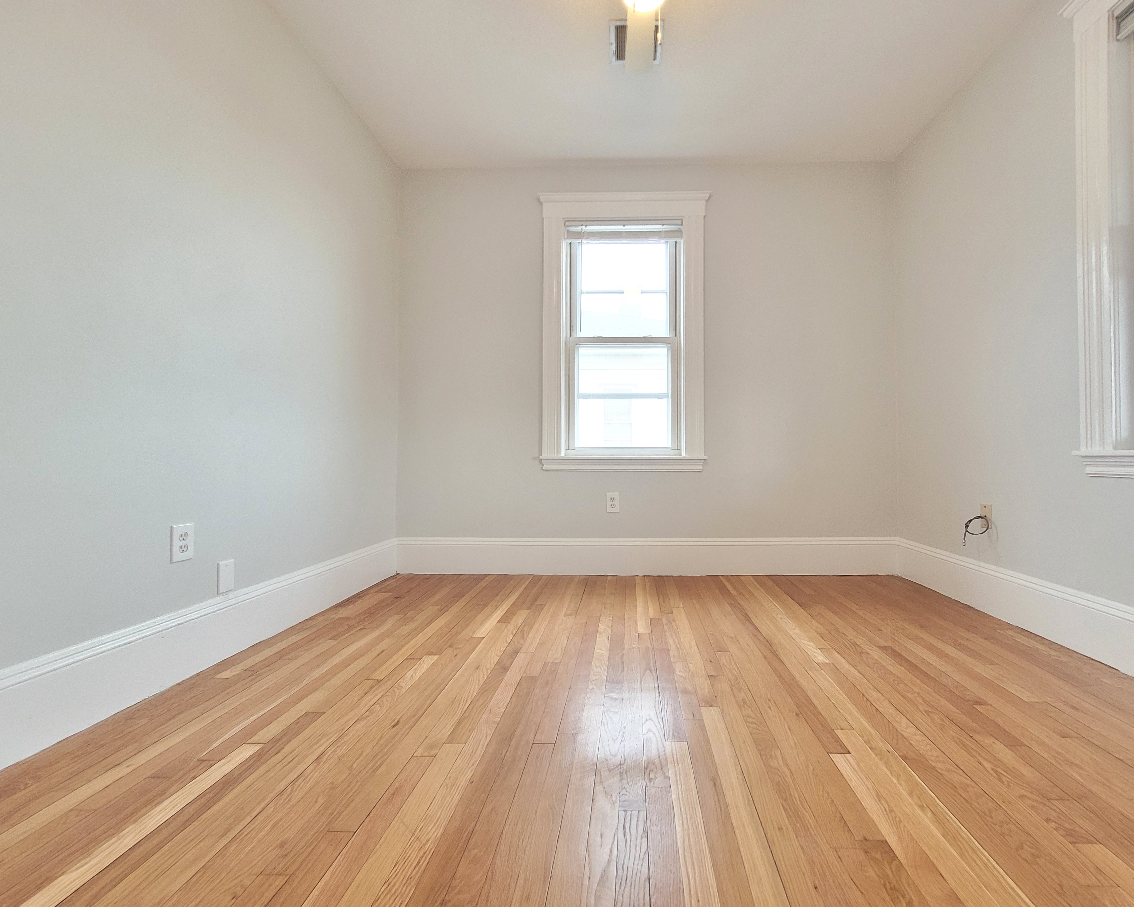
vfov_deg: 88.0
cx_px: 602
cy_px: 454
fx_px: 470
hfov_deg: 100.6
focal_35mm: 14
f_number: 2.2
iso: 400
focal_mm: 1.74
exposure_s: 1/60
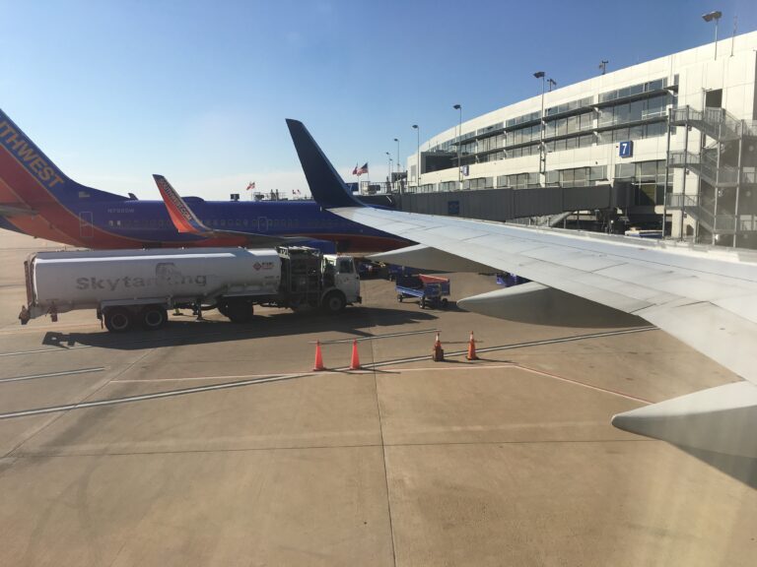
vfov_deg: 48.2
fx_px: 634
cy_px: 284
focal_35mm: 29
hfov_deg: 61.7
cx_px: 378
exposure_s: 1/2262
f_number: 2.2
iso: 25
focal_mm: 4.15
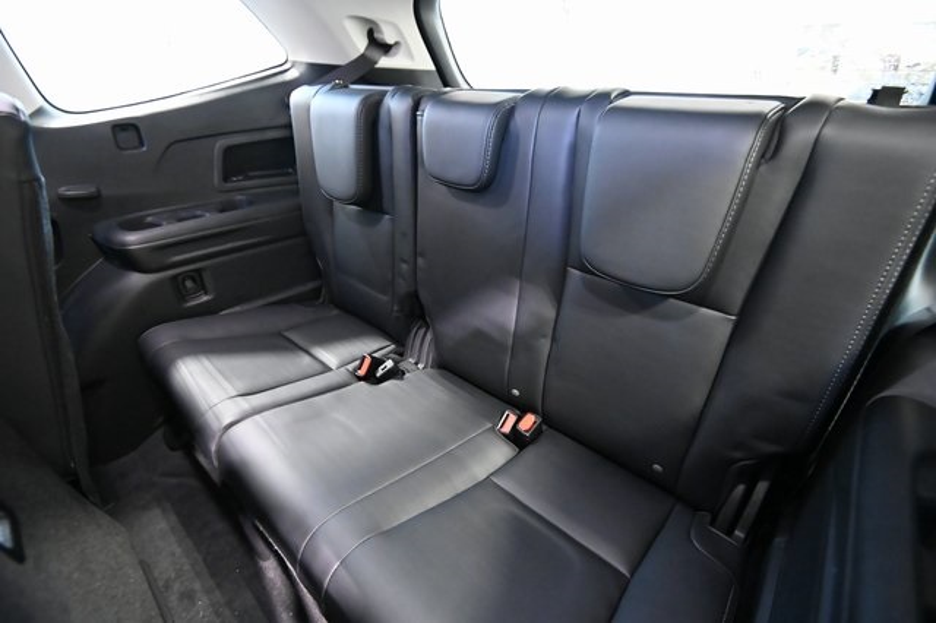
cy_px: 312
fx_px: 416
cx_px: 468
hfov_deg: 96.8
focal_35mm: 16
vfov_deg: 73.7
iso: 22800
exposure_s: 1/30
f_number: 4
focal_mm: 16
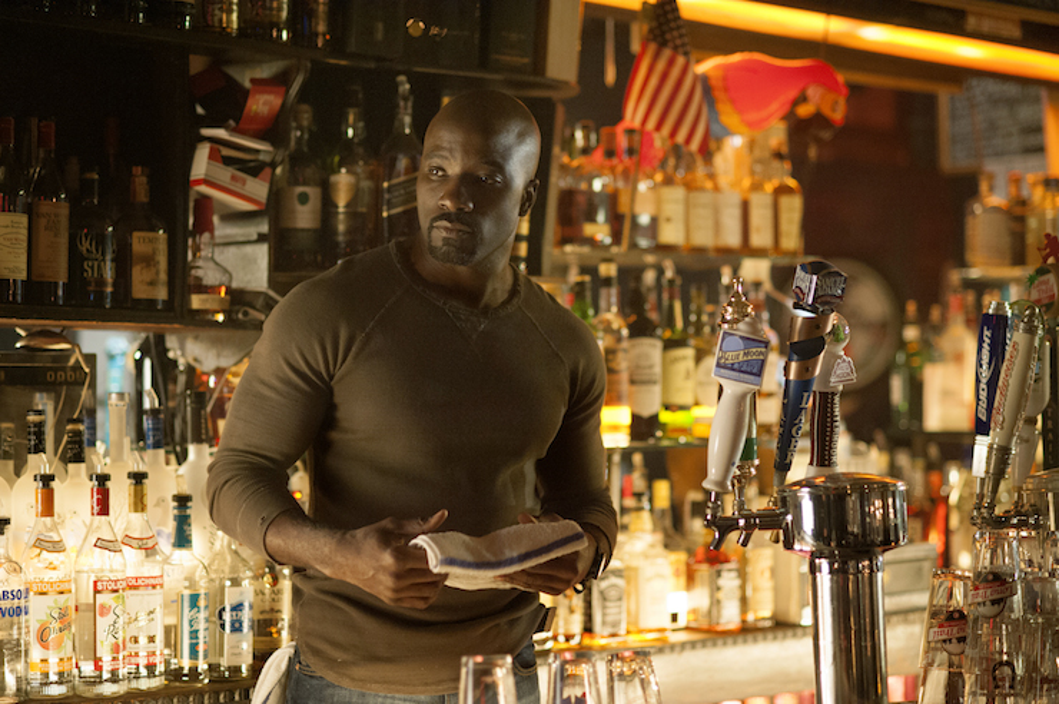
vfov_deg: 16.0
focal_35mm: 85
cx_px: 530
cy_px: 352
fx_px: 2498
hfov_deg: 23.9
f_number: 2.2
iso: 3200
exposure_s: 1/100
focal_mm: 85
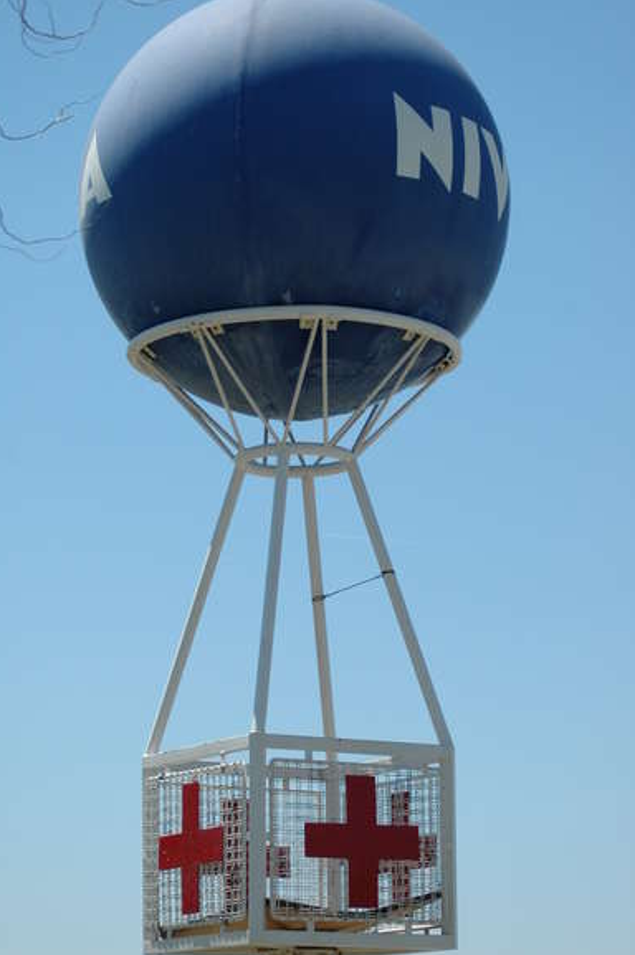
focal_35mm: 109
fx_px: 2891
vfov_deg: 18.8
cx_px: 312
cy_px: 466
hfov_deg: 12.5
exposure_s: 1/2000
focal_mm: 70
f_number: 4.8
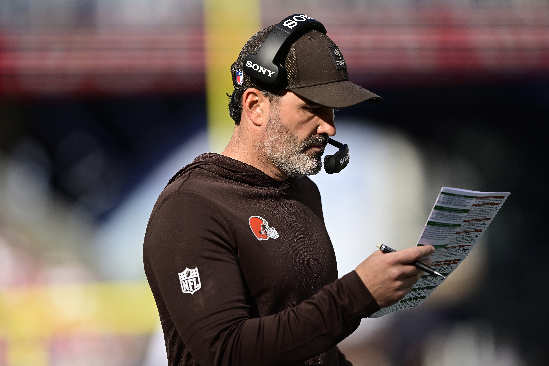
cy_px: 183
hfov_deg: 5.2
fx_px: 6100
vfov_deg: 3.4
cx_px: 274
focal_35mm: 400
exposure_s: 1/2500
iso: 250
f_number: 3.5
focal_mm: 400
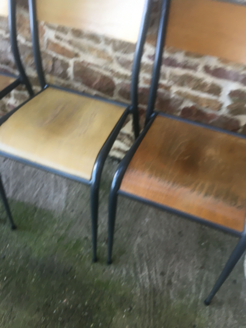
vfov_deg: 61.7
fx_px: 275
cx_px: 123
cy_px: 164
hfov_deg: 48.2
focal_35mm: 29
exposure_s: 1/33
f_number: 2.2
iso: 32
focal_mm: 4.15
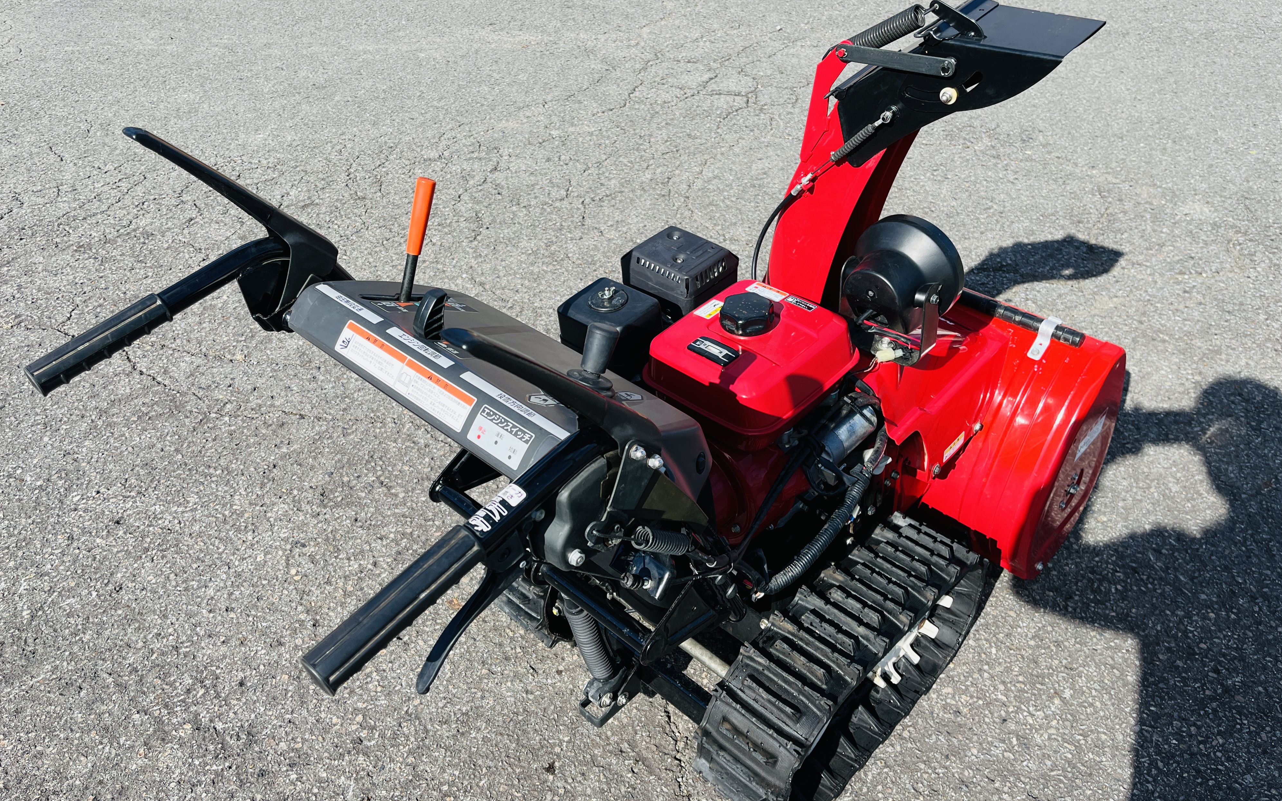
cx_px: 635
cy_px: 361
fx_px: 978
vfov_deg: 44.5
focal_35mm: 28
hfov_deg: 66.5
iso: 50
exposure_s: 1/2101
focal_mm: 5.1
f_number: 1.6
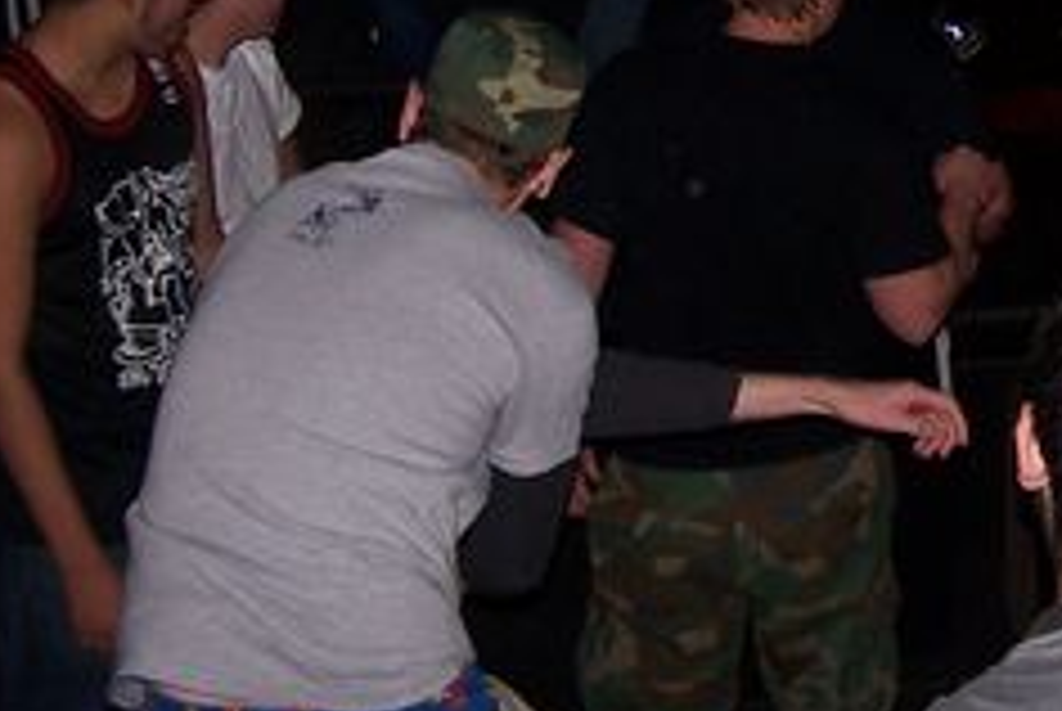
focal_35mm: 107
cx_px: 1017
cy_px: 18
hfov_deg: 18.7
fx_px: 3160
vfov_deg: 12.7
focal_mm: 6.3
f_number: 2.8
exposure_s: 1/60
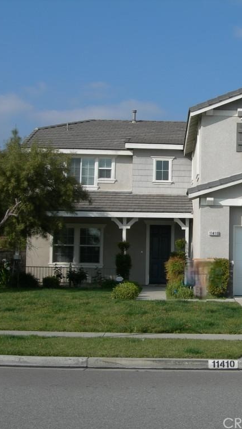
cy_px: 215
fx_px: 684
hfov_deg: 19.5
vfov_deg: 34.9
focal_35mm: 60
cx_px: 237
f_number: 4.9
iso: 50
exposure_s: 1/749
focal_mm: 8.5
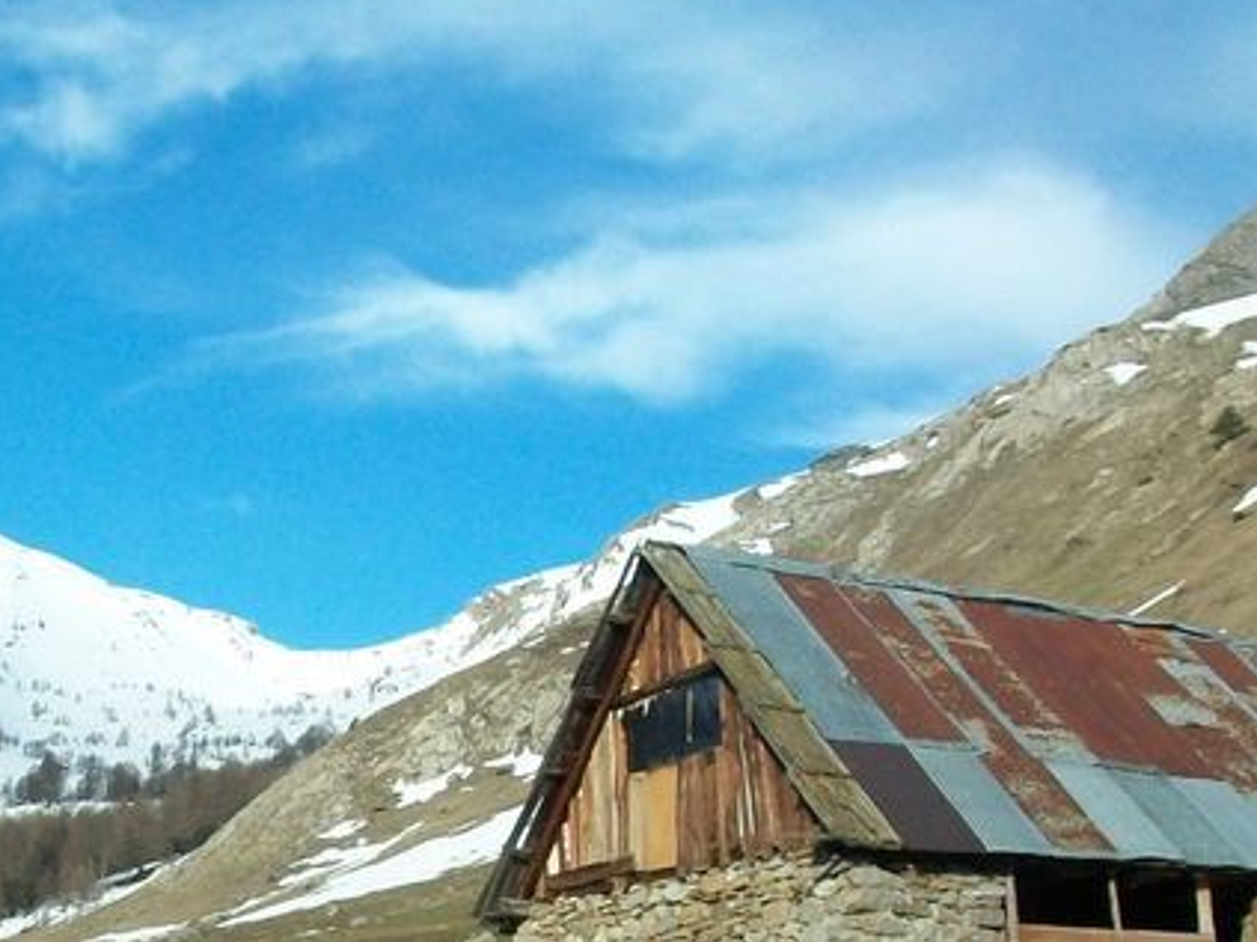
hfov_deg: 25.6
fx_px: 2723
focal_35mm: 75
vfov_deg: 19.3
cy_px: 859
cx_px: 266
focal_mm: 5.7
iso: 80
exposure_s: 1/250
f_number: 5.5
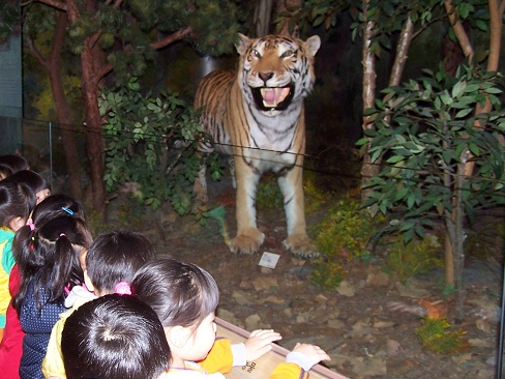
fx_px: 773
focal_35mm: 53
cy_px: 195
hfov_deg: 35.8
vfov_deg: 27.5
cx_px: 165
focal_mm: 6.3
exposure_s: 1/60
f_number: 2.8
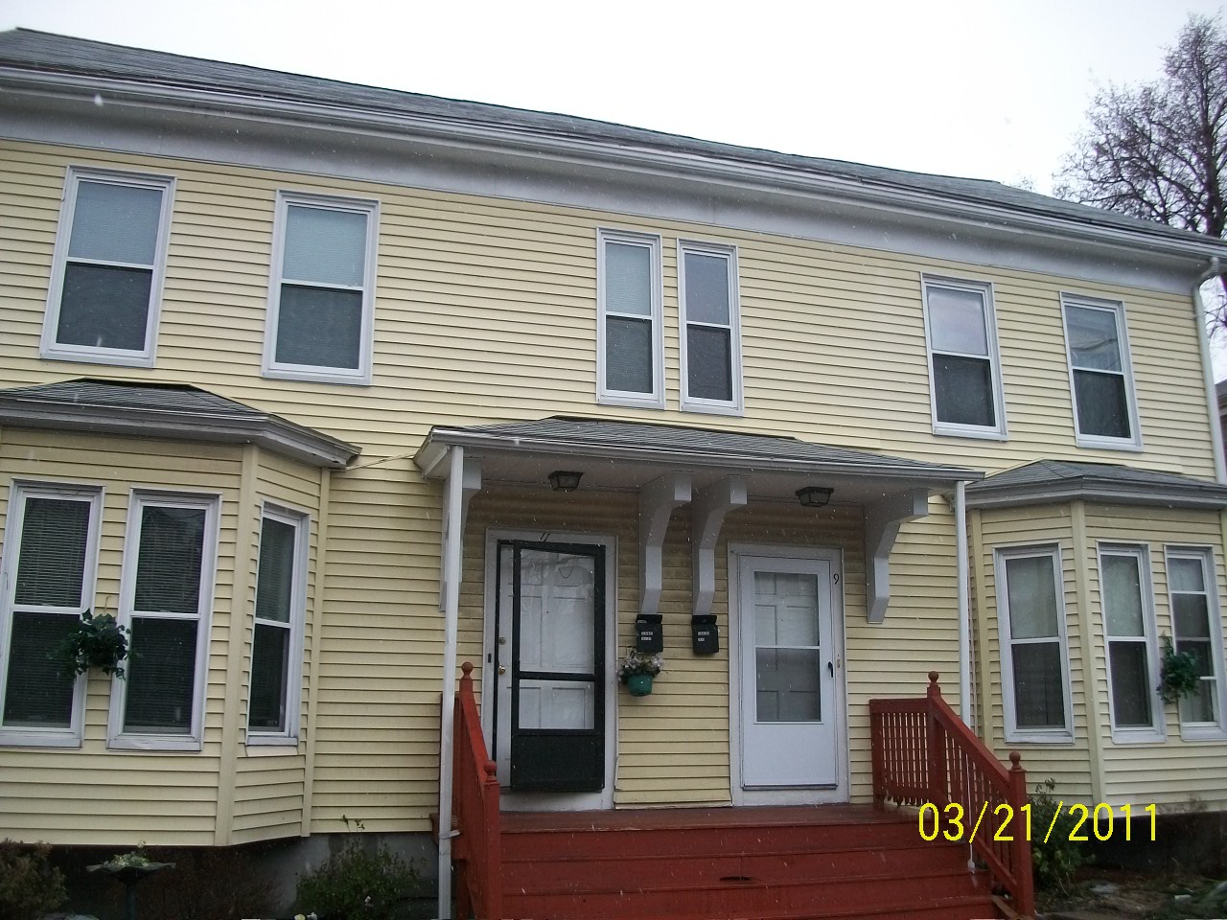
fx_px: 1134
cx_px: 614
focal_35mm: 32
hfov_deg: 56.8
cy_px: 460
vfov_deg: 44.2
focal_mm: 5.7
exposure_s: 1/250
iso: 80
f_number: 2.9
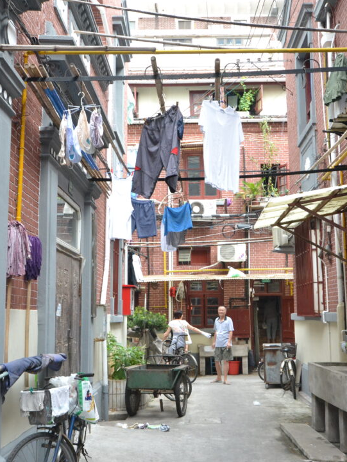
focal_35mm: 44
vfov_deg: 42.9
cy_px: 232
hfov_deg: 32.8
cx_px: 196
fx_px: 588
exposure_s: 1/250
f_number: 8
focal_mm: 20
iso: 1600
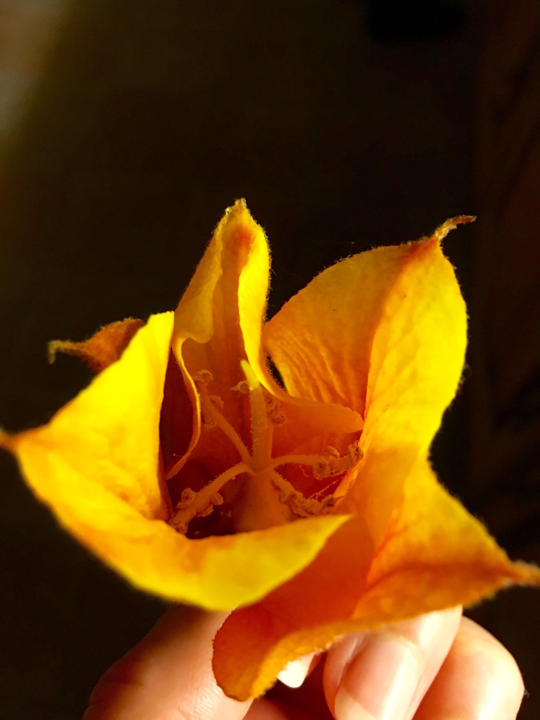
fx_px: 603
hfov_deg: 48.2
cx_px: 270
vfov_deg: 61.7
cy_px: 360
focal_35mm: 29
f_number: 2.2
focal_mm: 4.15
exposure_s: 1/33
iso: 160
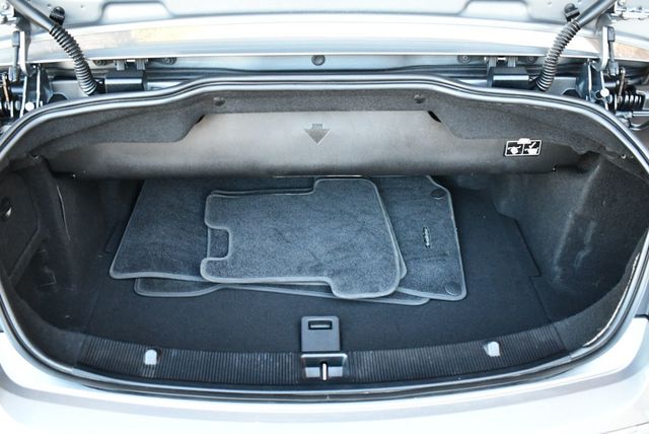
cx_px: 324
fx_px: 650
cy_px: 217
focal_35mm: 36
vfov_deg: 36.9
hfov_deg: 53.1
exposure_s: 1/125
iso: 1600
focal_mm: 18
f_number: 3.5
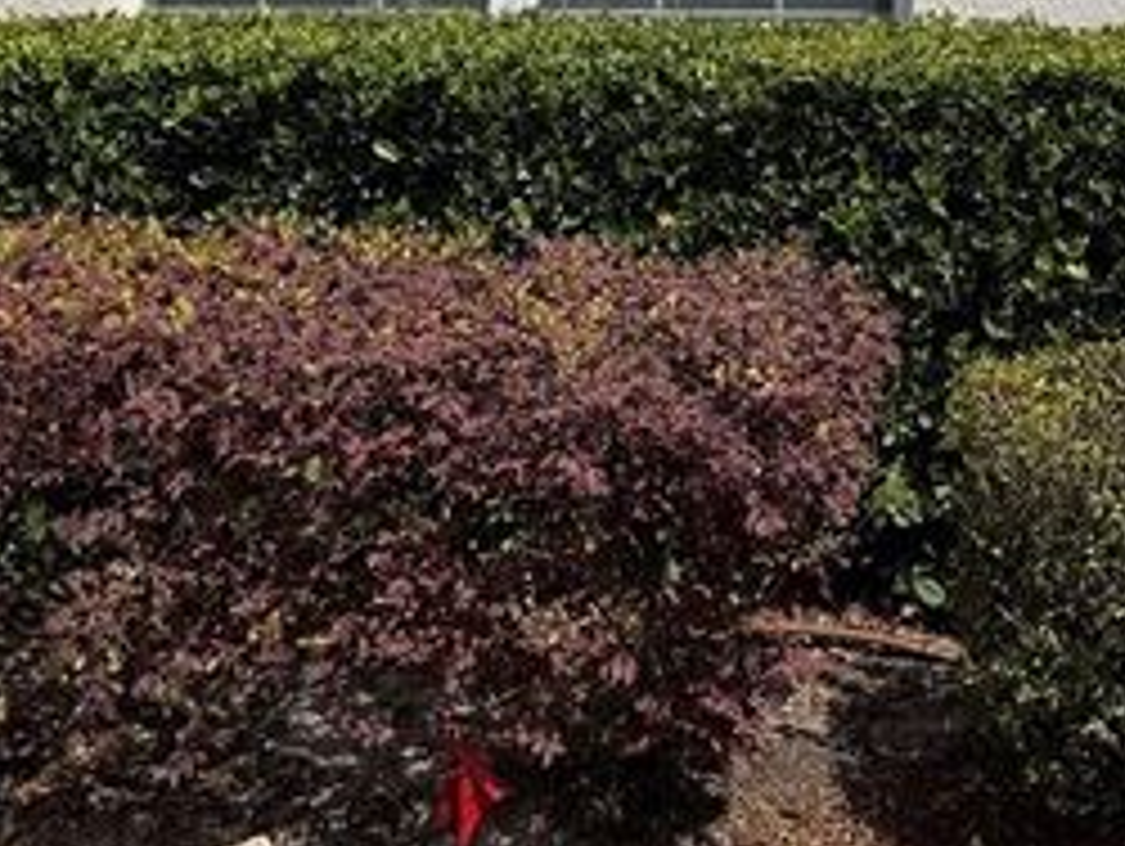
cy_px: -529
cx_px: 972
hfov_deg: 29.2
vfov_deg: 19.2
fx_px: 2082
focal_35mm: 64
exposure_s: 1/9091
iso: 80
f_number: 1.78
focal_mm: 6.76
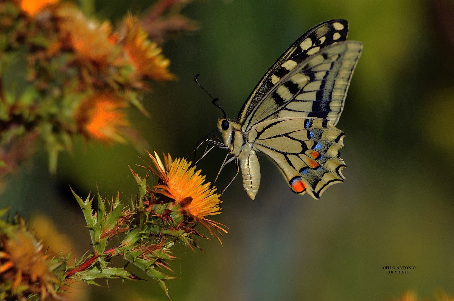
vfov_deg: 3.0
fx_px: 5668
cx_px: 227
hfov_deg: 4.6
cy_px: 150
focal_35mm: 450
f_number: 11
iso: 400
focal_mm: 300
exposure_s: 1/400
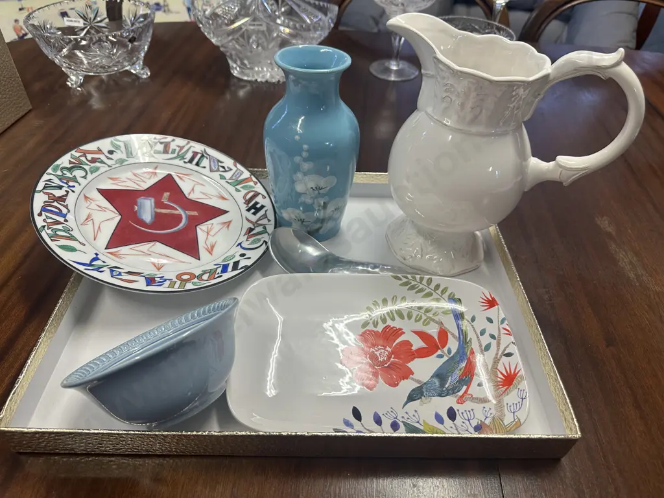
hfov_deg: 71.6
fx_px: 460
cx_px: 332
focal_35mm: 24
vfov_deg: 56.8
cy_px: 249
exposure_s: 1/100
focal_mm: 6.86
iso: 80
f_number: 1.78
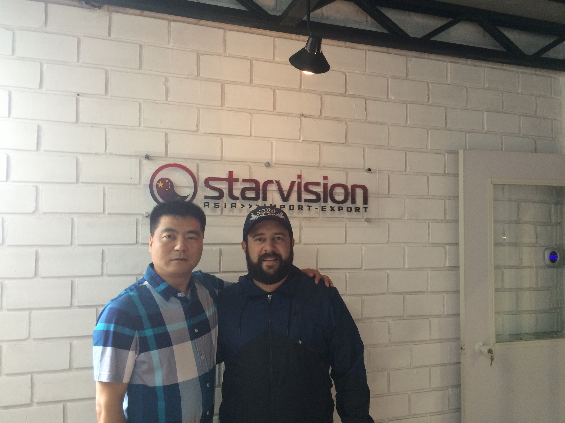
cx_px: 282
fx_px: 473
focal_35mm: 29
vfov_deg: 48.2
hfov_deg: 61.7
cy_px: 212
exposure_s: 1/30
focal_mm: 4.15
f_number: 2.2
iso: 64
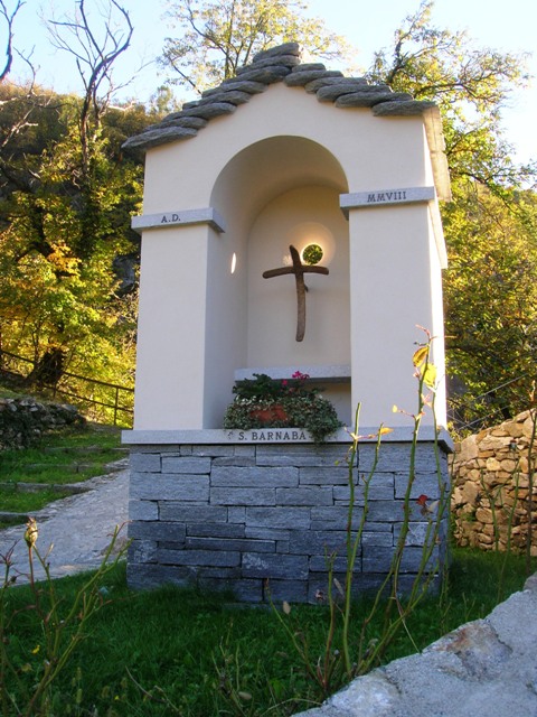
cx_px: 268
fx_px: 703
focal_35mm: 34
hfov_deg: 41.8
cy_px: 358
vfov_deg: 54.0
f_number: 4.9
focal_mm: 5.7
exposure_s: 1/50
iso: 50
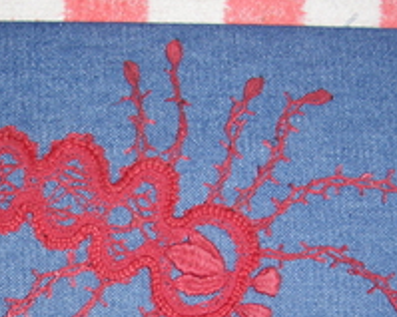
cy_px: 309
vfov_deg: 17.9
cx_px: 130
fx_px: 986
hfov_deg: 22.7
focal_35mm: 84
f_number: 6.6
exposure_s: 1/30
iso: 100
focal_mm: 6.7
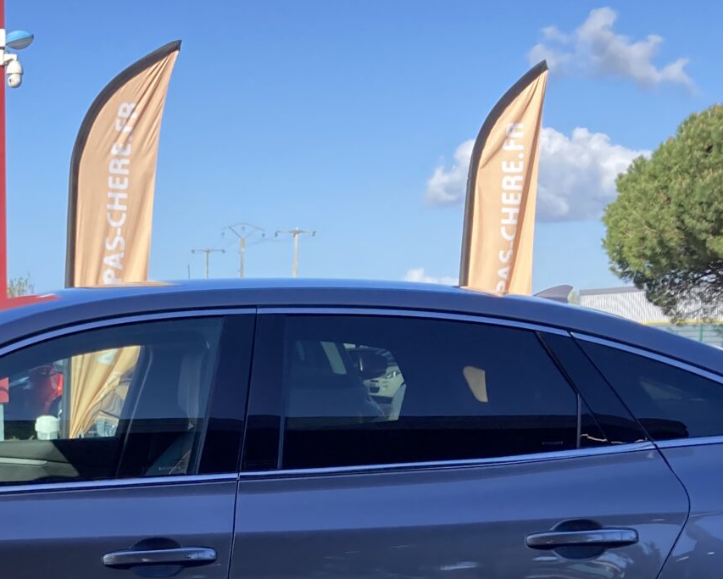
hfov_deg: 22.9
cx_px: 133
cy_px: 619
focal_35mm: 82
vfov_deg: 18.1
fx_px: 1755
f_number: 1.8
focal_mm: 3.99
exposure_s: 1/787
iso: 20
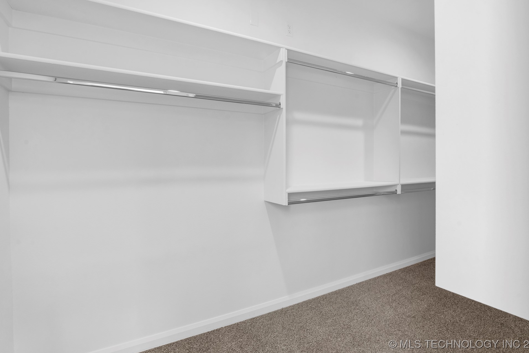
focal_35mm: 17
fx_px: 250
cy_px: 167
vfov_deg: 70.4
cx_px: 268
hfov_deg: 93.3
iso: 400
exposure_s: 1/15
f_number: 9
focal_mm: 16
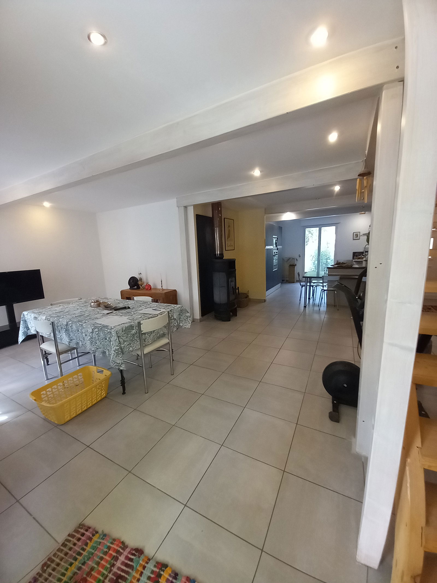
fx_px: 219
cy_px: 292
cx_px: 218
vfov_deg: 106.2
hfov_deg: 89.9
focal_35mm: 13
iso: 160
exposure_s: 1/33.3
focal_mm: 1.13
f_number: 2.2
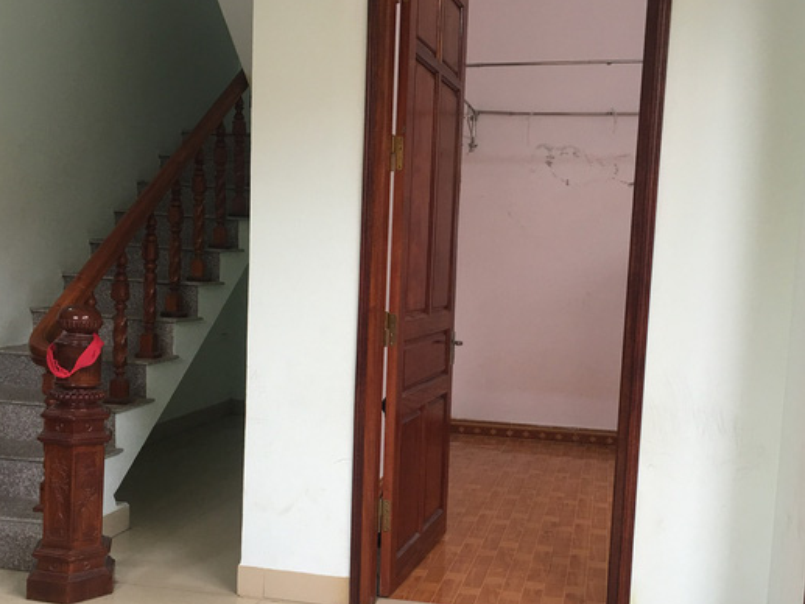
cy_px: 363
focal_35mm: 37
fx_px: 861
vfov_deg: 38.5
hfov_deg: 50.0
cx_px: 459
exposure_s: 1/17
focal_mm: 4.15
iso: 40
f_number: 2.2
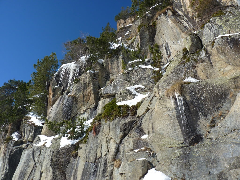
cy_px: 90
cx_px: 120
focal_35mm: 27
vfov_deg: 51.4
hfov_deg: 65.3
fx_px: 187
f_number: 4
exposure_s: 1/250
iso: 80
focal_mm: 4.8
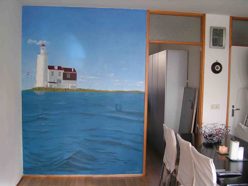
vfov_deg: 37.7
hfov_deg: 49.0
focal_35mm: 38
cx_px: 124
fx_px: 272
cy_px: 93
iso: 80
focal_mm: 5.8
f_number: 2.8
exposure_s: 1/40
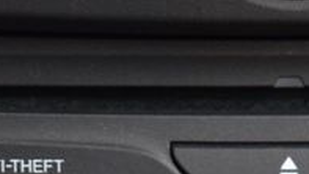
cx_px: 267
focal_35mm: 153
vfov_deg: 7.9
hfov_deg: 13.9
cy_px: -42
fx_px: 1254
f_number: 6.3
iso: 560
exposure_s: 1/15
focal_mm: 30
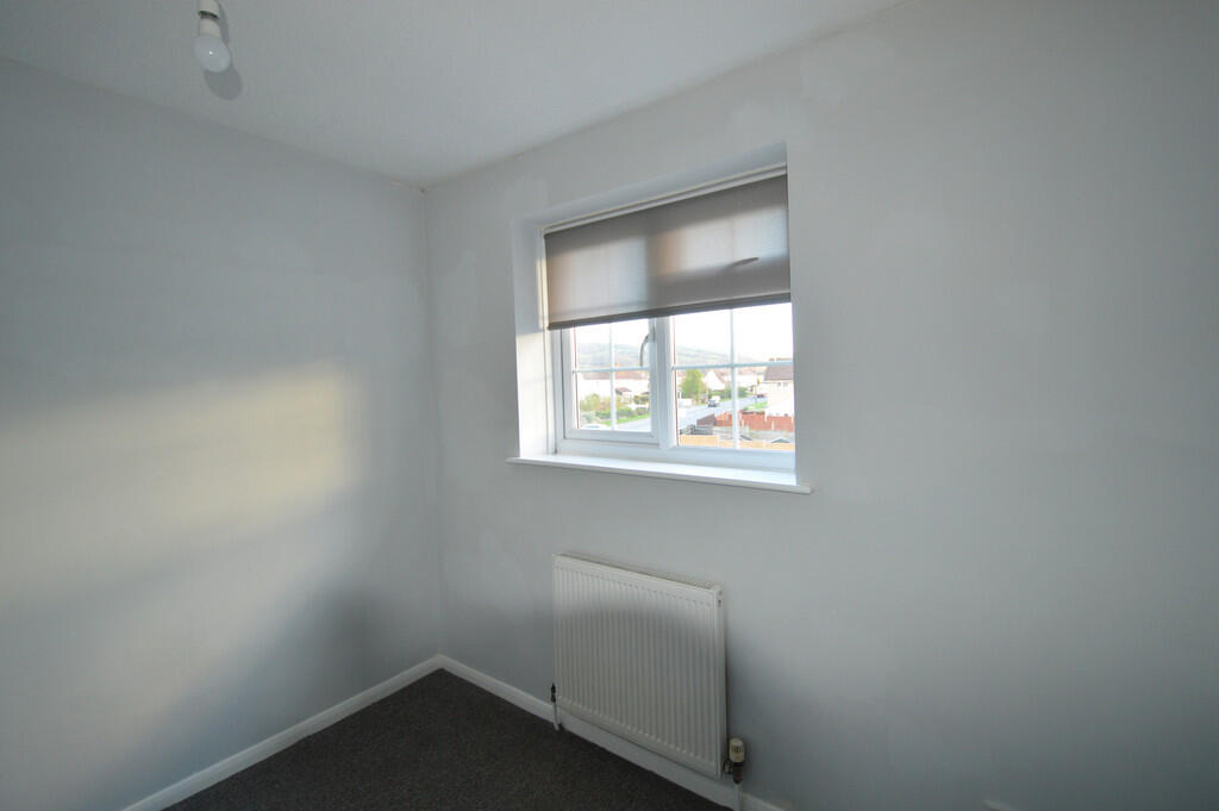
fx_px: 507
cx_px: 610
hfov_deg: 100.4
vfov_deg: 77.2
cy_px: 406
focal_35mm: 15
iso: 400
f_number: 3.5
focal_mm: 10
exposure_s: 1/60
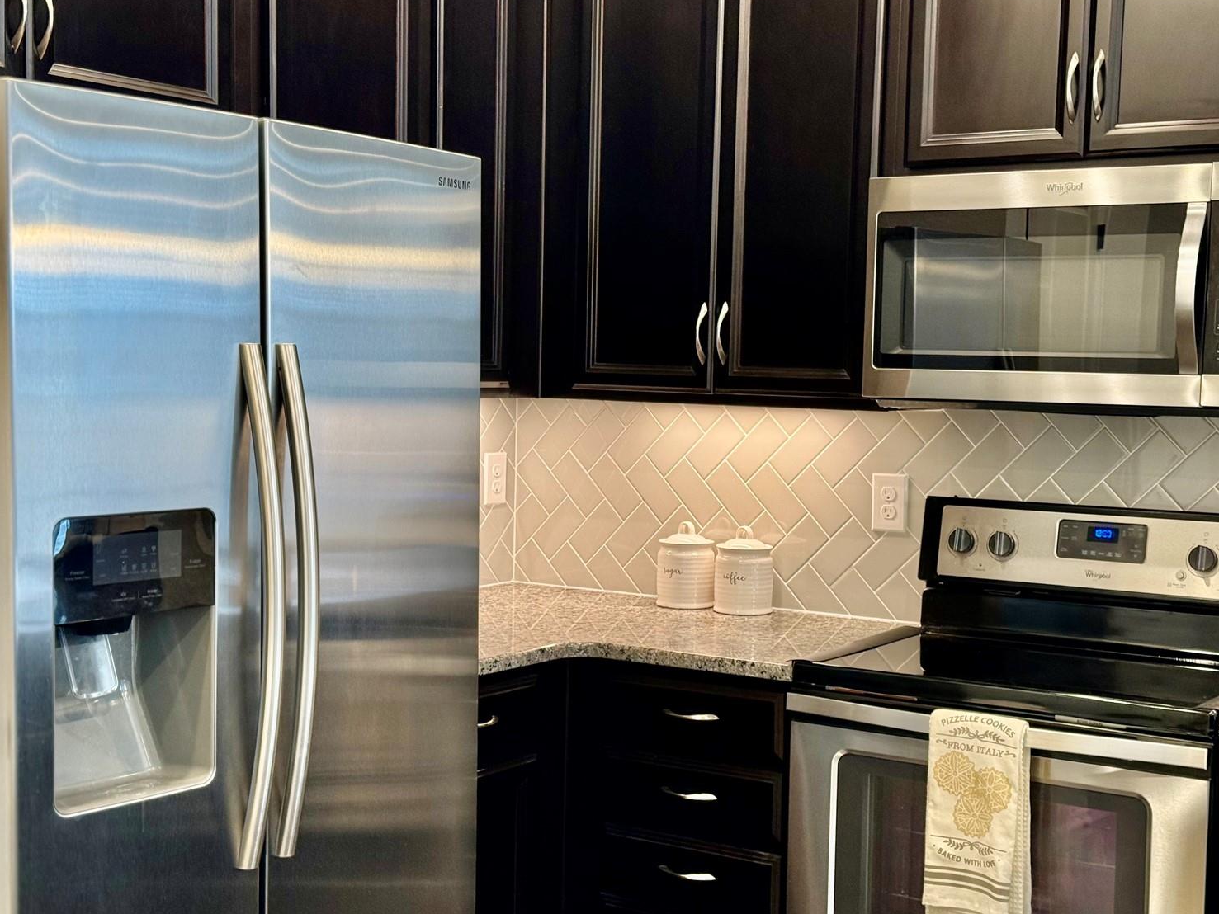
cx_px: 652
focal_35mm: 52
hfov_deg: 36.8
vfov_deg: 28.0
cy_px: 486
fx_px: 1831
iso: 125
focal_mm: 6.76
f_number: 1.78
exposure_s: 1/60
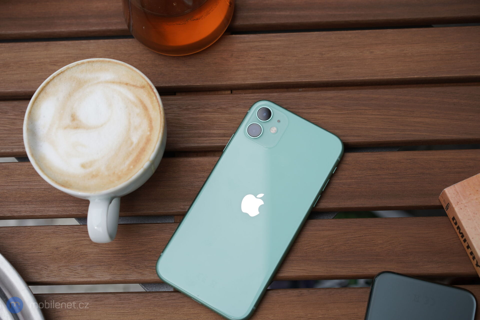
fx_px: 733
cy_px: 160
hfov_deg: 36.2
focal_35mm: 55
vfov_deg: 24.6
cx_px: 240
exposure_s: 1/160
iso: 100
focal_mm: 55
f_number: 5
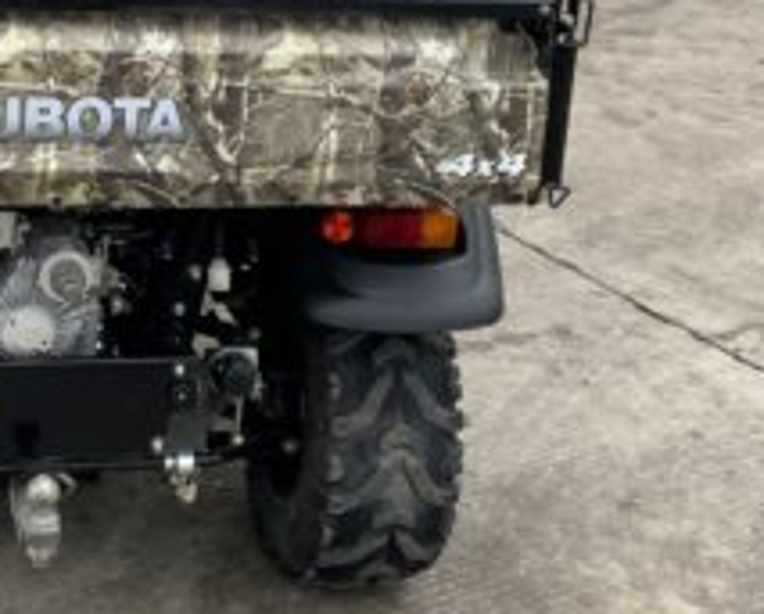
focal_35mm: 85
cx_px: 176
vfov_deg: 17.8
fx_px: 1925
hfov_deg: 22.2
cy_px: 43
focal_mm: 3
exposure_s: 1/122
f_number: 1.8
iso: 40
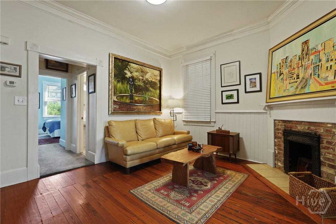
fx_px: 149
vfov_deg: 73.7
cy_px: 112
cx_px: 168
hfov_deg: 96.7
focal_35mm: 16
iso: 320
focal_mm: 16
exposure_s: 1/1.25
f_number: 9
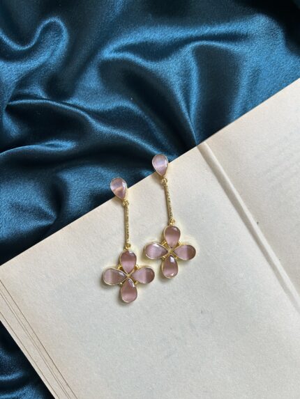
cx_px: 150
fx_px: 300
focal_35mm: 26
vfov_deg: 67.3
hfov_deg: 53.1
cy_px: 200
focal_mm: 5.7
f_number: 1.5
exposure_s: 1/100
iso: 64
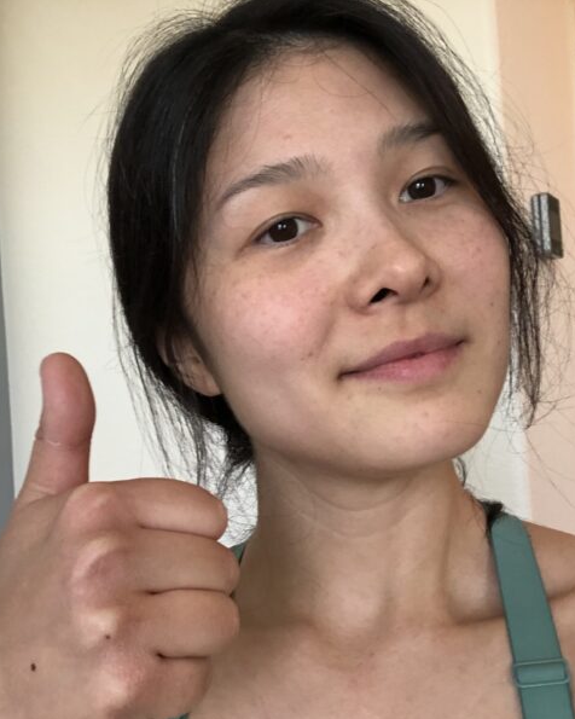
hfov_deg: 35.6
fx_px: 893
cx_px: 251
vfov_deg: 43.8
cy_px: 361
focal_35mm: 42
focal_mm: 2.87
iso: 160
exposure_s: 1/60
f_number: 2.2
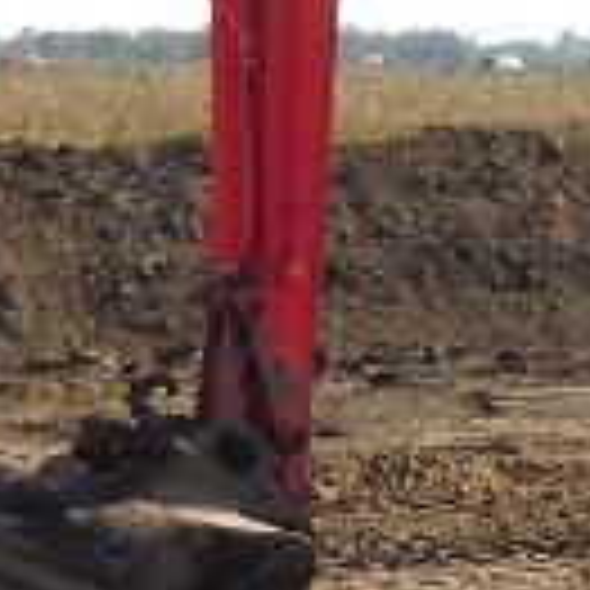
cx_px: 1103
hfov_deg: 8.0
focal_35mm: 210
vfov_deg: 8.2
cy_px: -248
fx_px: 4049
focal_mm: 7.1
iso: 100
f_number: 7.4
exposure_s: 1/400
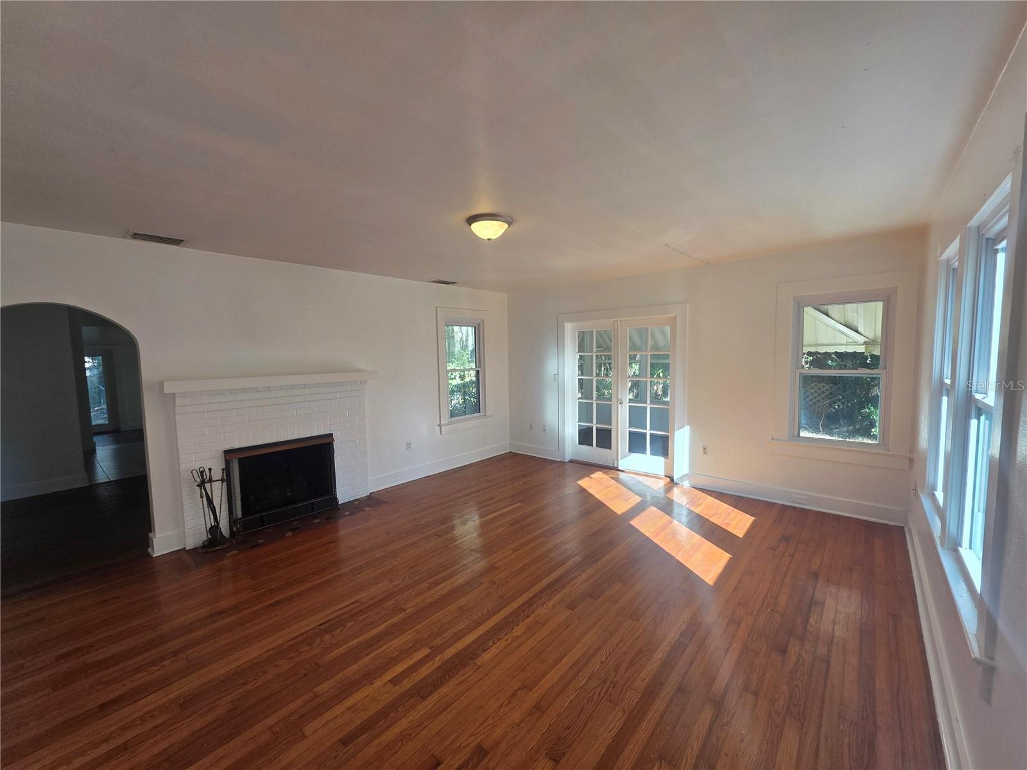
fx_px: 386
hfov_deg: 106.2
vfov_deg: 89.9
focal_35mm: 13
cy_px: 385
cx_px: 514
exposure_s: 1/120
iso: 50
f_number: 1.9
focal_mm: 2.2
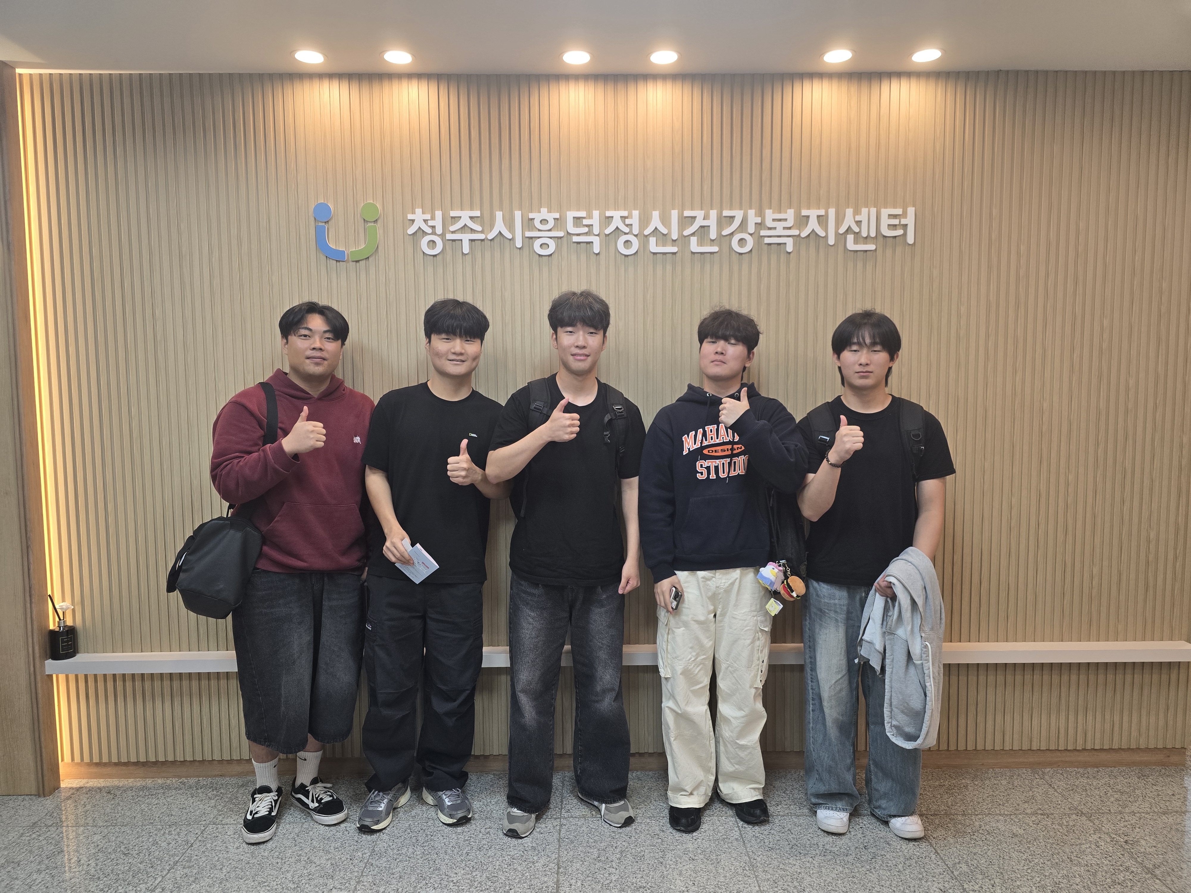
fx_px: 791
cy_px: 446
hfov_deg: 73.9
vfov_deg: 58.9
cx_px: 596
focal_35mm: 23
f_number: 1.7
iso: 125
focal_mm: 6.3
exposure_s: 1/120
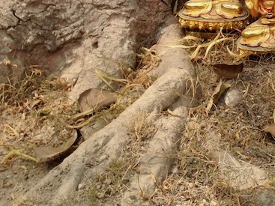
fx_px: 429
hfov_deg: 34.9
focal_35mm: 54
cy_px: 39
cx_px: 203
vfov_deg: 26.5
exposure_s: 1/669
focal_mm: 4.12
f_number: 2.4
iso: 50
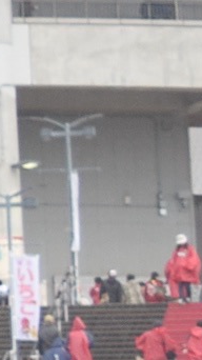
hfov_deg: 2.8
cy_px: -109
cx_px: -1361
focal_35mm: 372
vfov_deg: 5.8
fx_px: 3544
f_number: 4
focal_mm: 27
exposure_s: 1/250
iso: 400
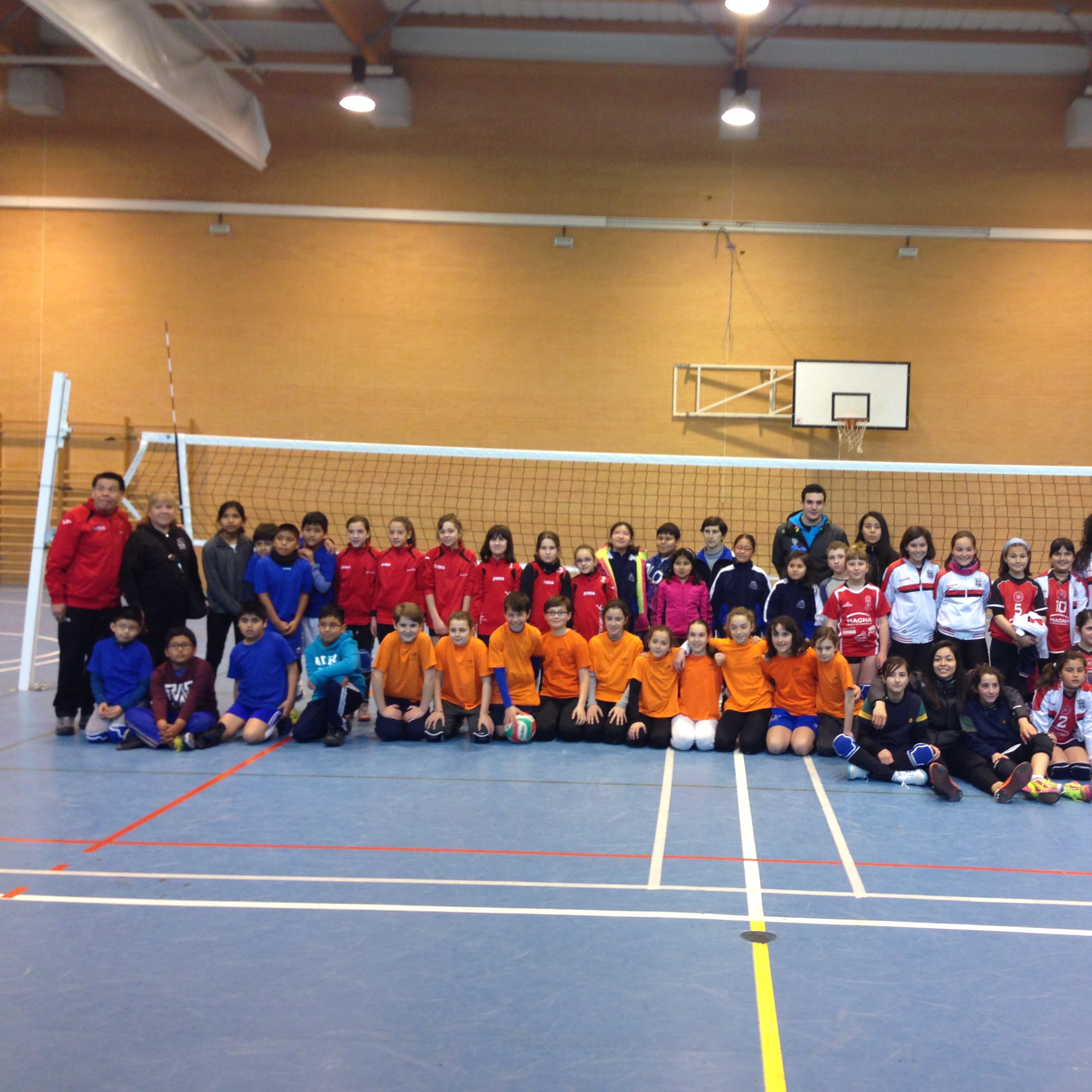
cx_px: 695
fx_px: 1392
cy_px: 546
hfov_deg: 42.5
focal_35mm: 39
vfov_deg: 42.8
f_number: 2.4
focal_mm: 4.12
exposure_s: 1/20
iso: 80
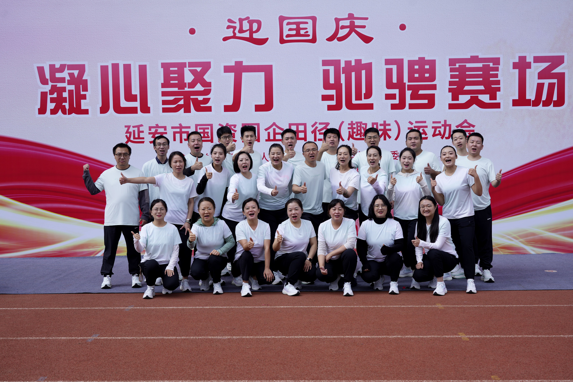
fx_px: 716
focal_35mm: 45
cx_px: 286
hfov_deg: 43.6
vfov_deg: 29.9
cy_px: 191
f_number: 5.6
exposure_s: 1/400
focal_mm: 45
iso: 100
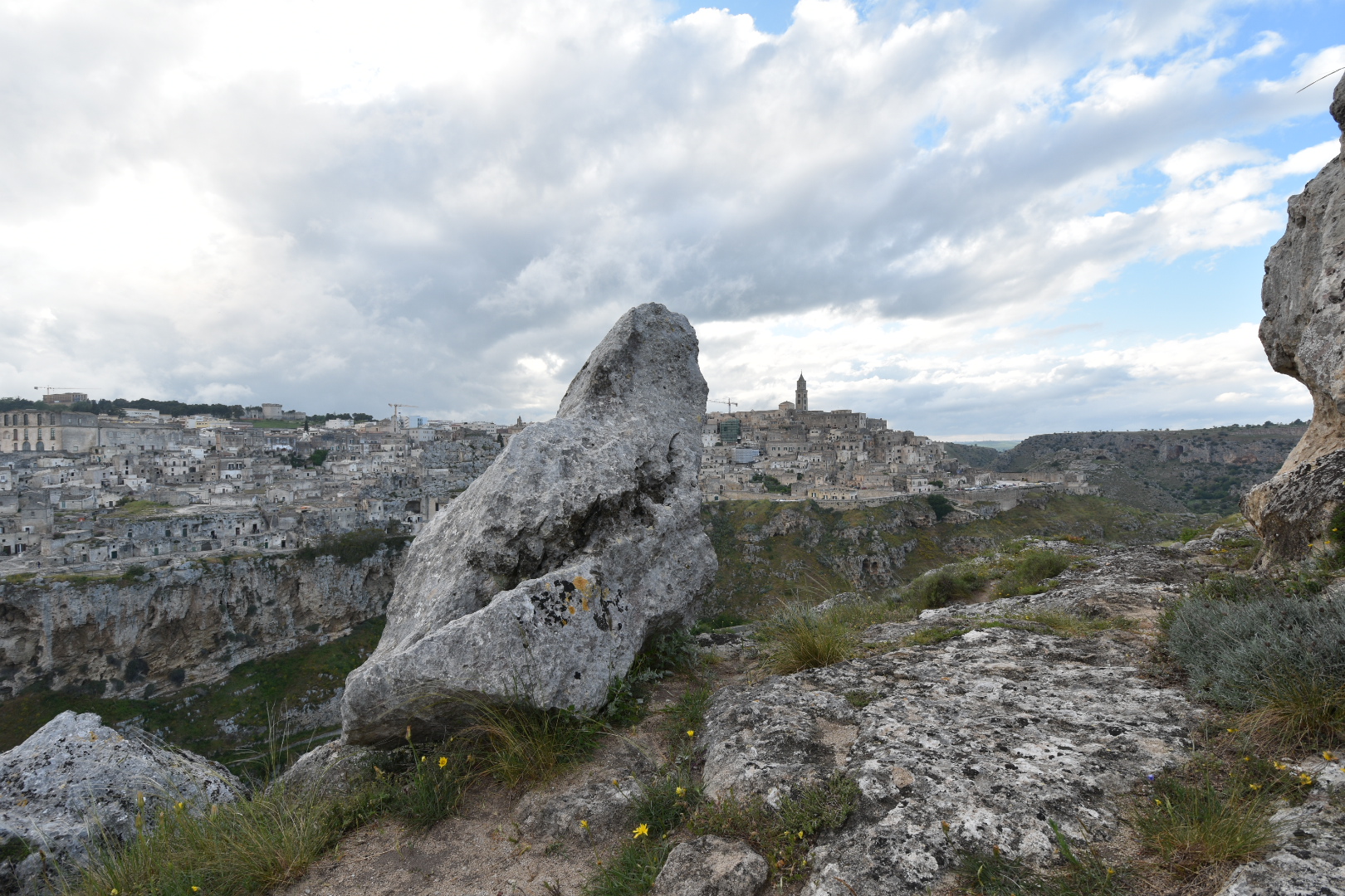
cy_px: 448
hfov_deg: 100.4
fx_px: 560
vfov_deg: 77.3
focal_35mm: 15
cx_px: 672
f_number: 8
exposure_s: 1/60
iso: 100
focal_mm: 10
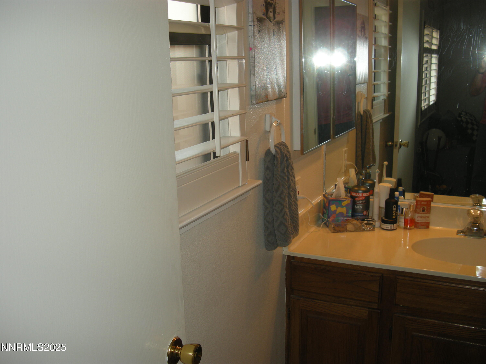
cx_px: 243
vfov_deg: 38.7
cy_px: 182
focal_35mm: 37
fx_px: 519
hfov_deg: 50.1
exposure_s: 1/60.6
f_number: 2.8
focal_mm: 7.9
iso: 64
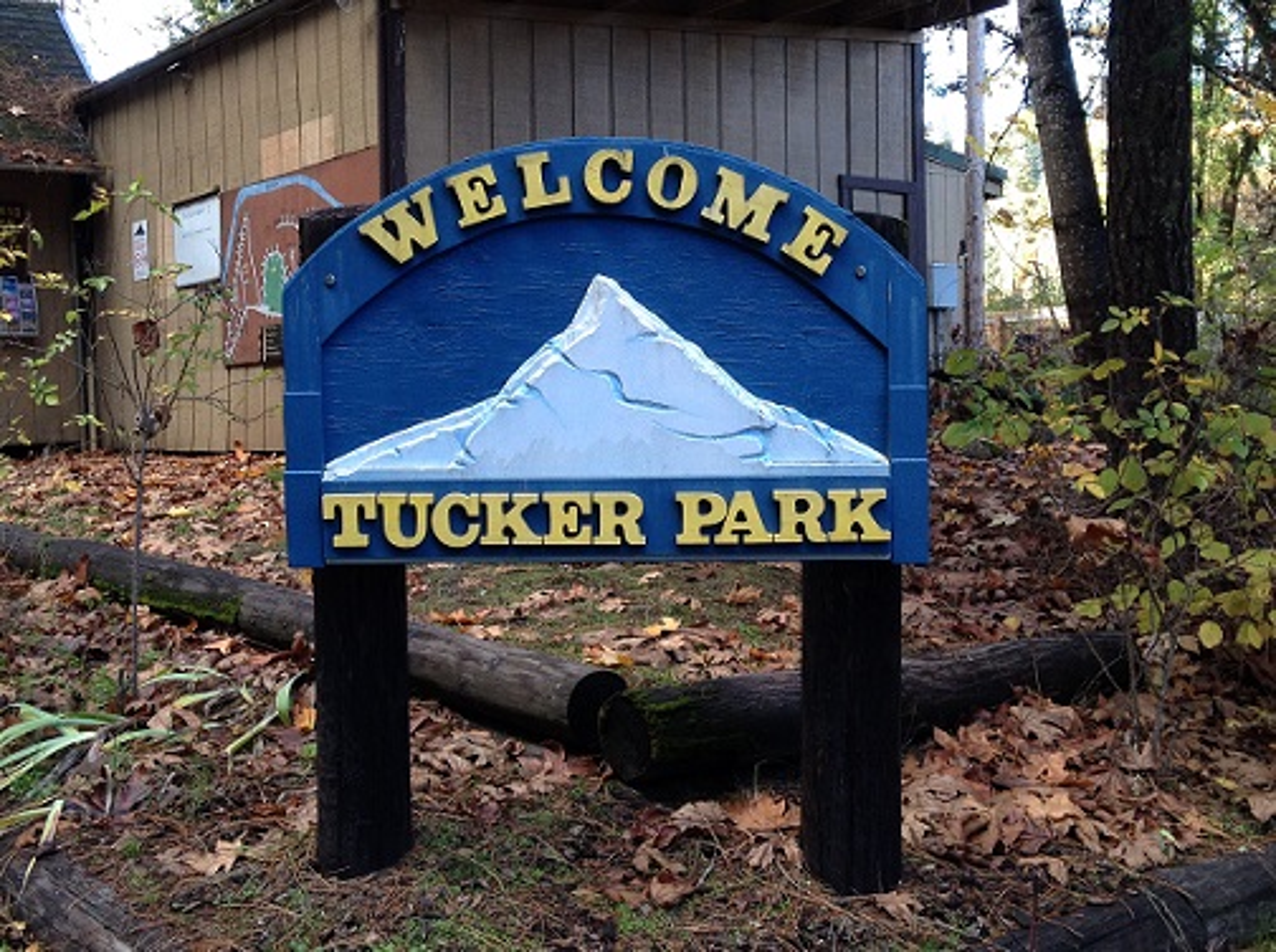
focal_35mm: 35
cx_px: 638
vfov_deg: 40.6
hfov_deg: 52.7
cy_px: 476
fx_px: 1288
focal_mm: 4.28
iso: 80
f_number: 2.4
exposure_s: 1/120
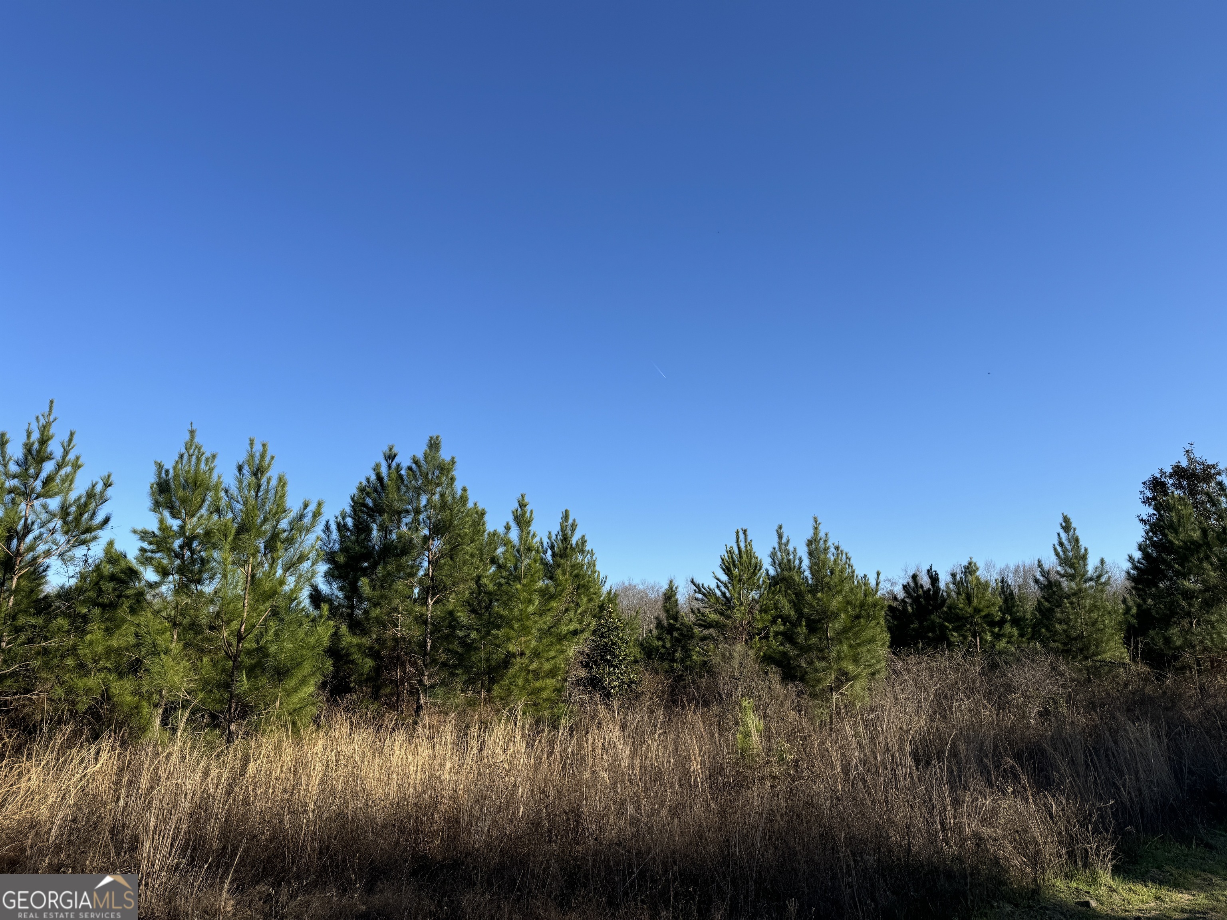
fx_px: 851
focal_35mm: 24
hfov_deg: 71.6
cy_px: 460
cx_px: 614
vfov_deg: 56.8
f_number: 1.78
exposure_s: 1/3096
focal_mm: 6.76
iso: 80
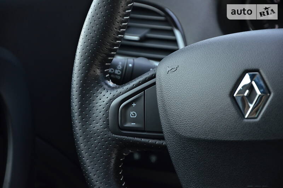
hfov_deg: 13.1
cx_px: 142
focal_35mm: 158
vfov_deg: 8.7
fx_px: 1236
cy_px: 94
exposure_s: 1/60
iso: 800
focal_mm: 105
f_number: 5.6
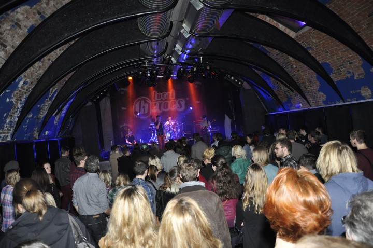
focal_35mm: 27
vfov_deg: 47.8
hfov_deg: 67.5
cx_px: 186
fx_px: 279
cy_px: 124
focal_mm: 18
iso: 800
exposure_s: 1/60
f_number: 4
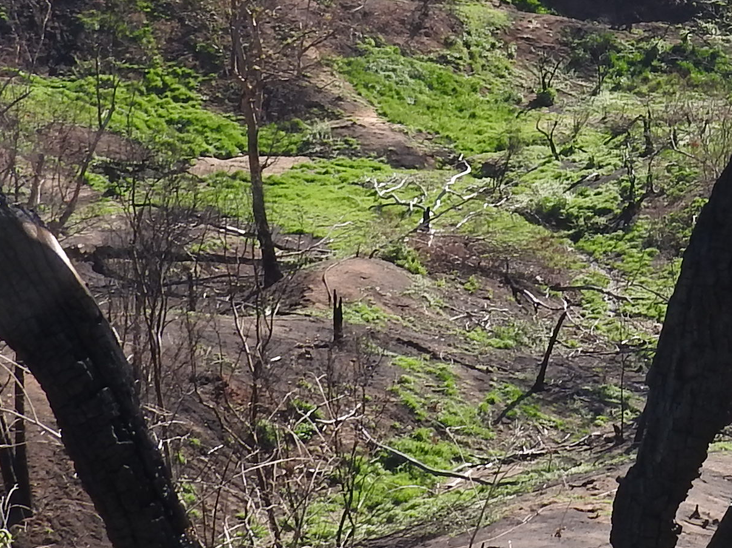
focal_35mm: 172
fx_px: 3636
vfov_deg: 8.6
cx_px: 1003
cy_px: -35
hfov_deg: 11.2
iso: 100
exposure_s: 1/400
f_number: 4
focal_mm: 8.1
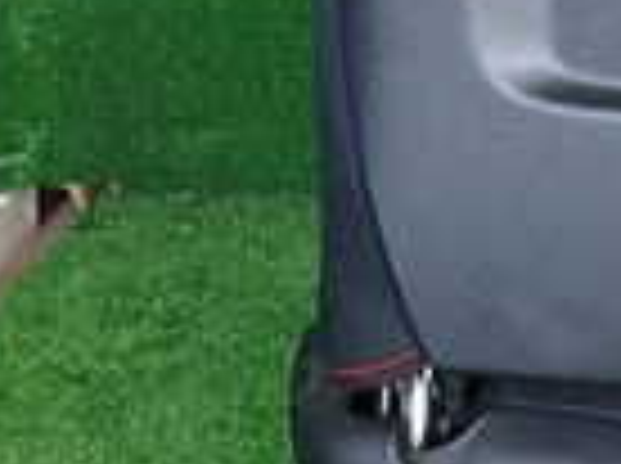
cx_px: 796
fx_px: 1952
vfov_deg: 12.7
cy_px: -275
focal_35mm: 109
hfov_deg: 17.1
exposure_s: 1/80
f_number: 2
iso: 200
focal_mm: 4.5
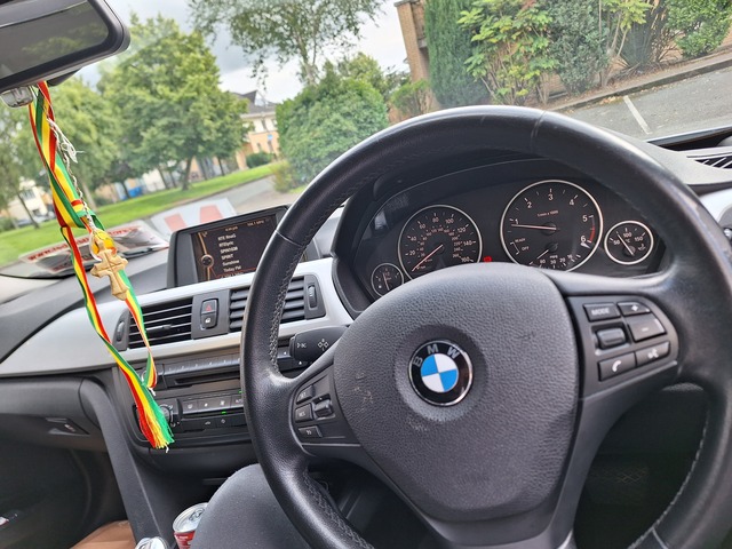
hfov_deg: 73.9
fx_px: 486
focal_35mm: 23
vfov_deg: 58.9
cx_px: 366
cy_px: 274
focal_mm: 5.54
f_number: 1.8
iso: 40
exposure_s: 1/193
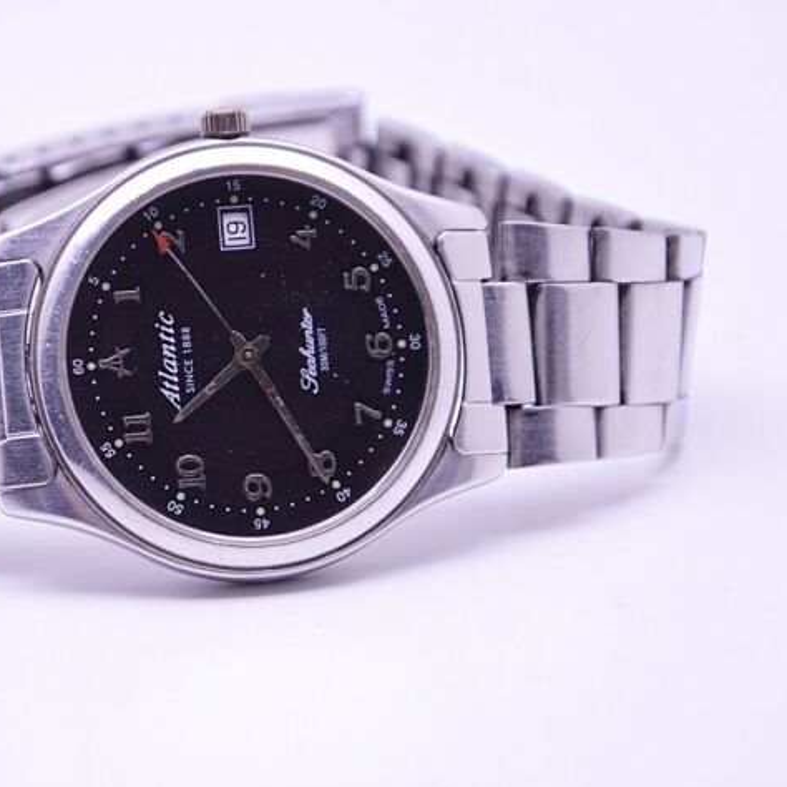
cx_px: 246
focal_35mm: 217
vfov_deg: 8.1
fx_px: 5574
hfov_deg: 8.1
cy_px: 397
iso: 400
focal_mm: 105
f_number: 5.6
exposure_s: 1/160
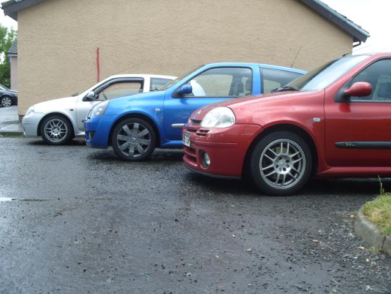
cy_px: 147
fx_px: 395
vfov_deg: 40.7
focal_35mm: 35
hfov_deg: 52.6
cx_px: 196
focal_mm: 7.8
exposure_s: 1/45
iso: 80
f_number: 4.1
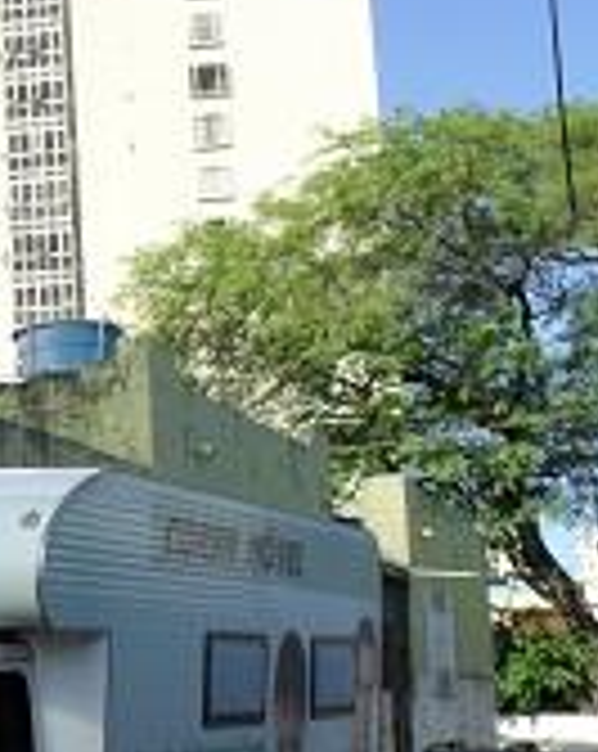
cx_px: -117
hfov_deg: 17.8
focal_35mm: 82
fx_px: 1819
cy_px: 531
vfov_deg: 23.2
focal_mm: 6.3
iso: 100
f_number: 8.4
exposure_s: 1/125
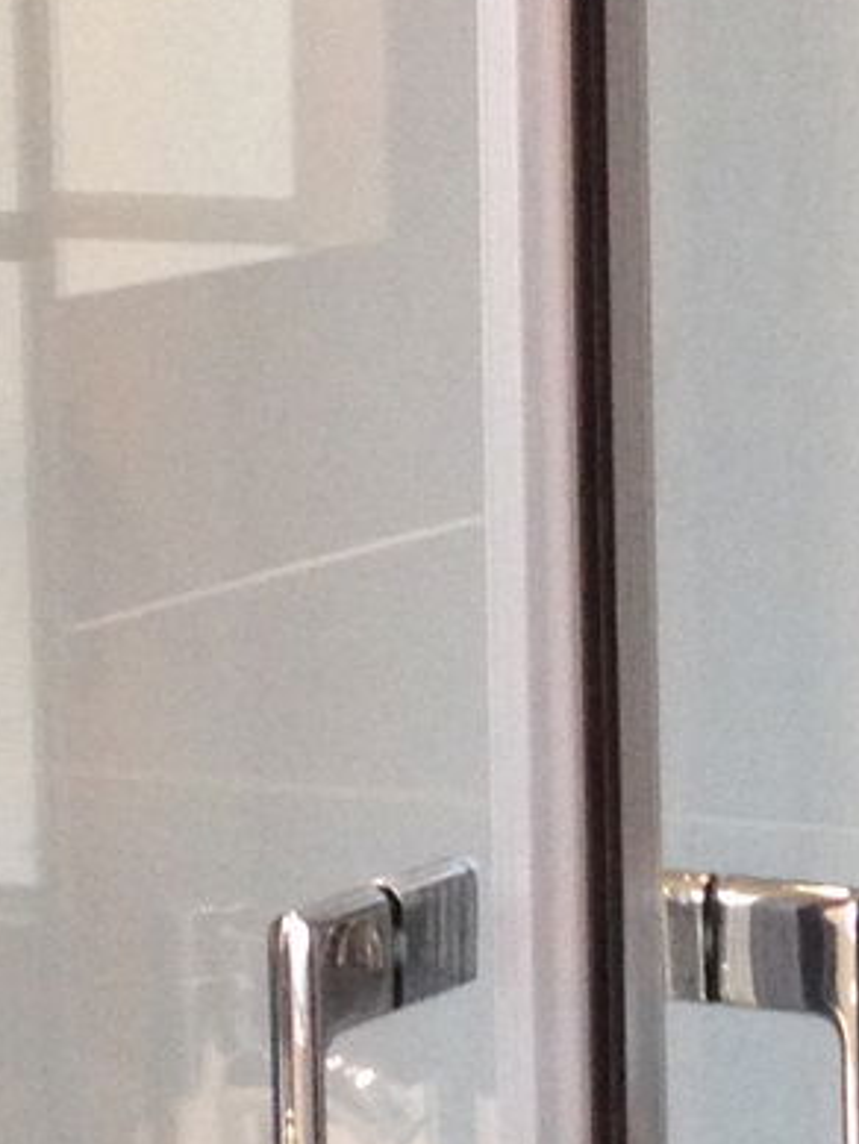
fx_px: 5985
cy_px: 81
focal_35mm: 181
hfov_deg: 8.2
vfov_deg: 10.8
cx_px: 24
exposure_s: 1/20
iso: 160
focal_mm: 4.12
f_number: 2.4
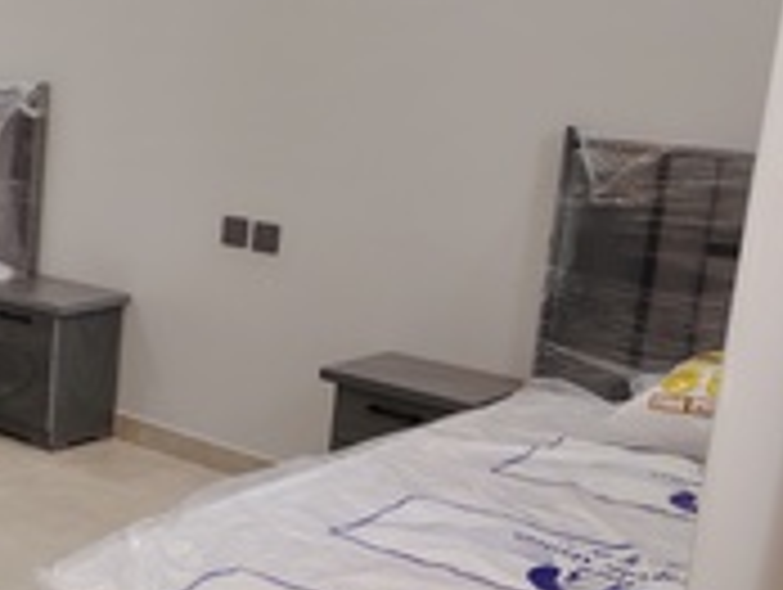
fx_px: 1427
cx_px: -200
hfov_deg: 26.6
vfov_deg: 23.3
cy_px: 304
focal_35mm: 63
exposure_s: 1/60
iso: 631
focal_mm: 5.25
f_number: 1.75
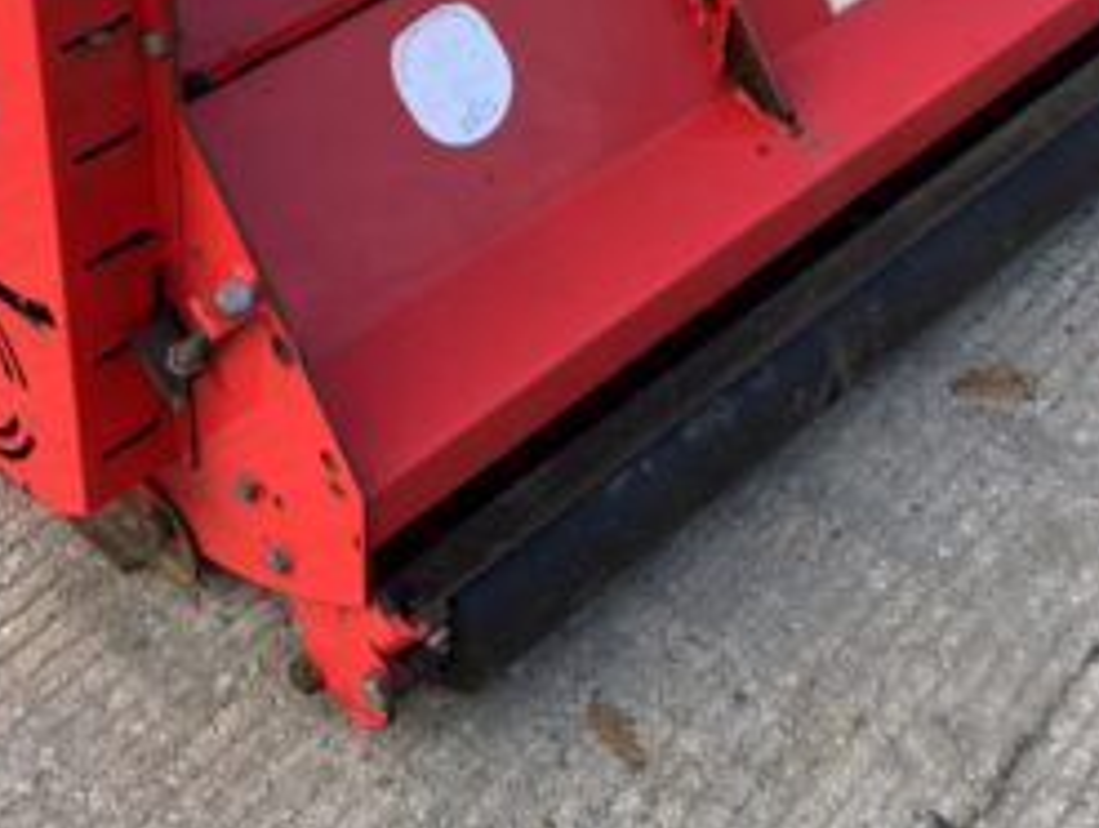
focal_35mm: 75
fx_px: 2385
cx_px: 672
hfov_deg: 25.9
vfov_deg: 18.9
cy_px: -80
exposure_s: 1/223
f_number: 1.8
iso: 16
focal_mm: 3
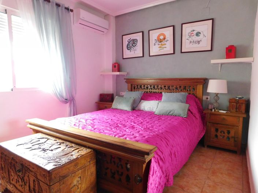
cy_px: 96
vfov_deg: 58.8
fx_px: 171
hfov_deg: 74.0
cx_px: 129
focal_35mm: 23
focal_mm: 4
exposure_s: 1/30
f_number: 3
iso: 400
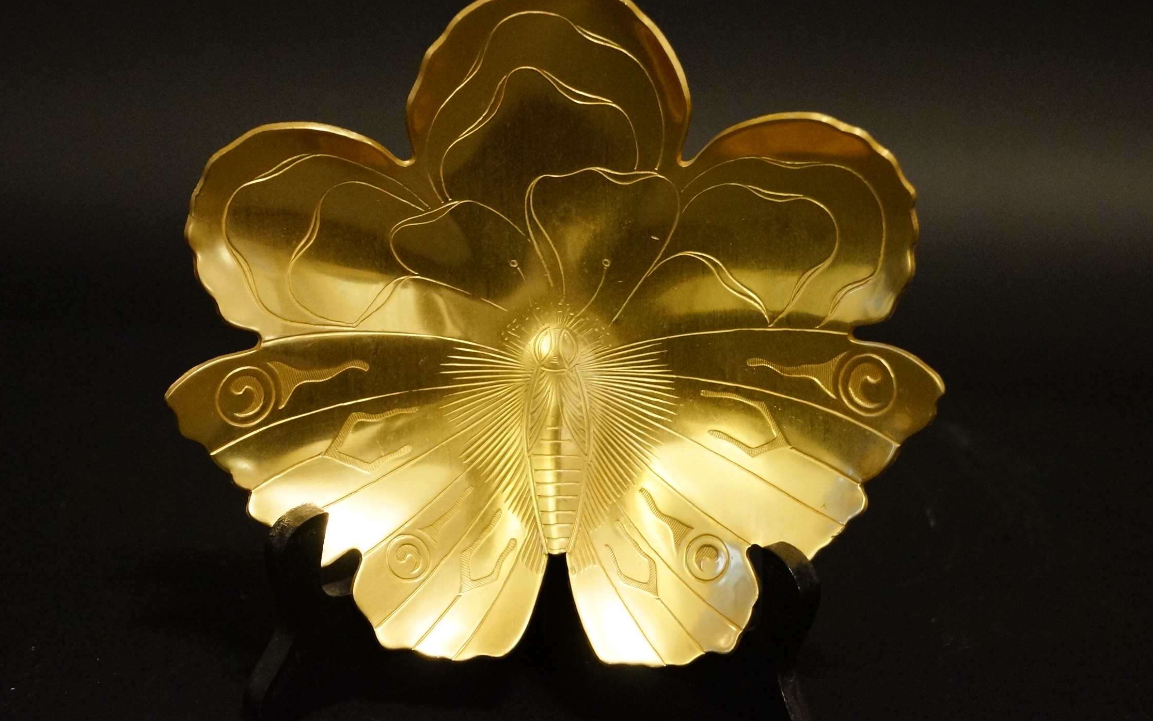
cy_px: 347
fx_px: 1840
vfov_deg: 22.2
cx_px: 548
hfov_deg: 34.8
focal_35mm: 59
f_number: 5
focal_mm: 35
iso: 3200
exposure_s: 1/60
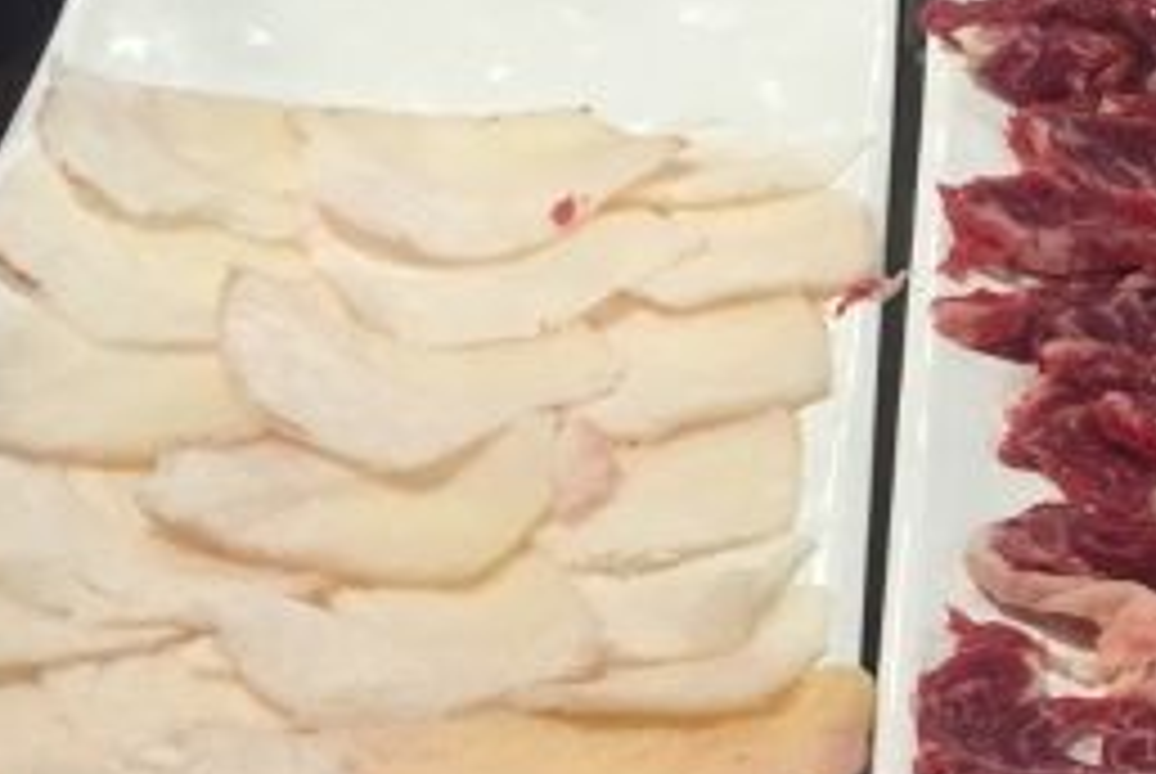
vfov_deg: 16.7
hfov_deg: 23.0
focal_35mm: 82
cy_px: 506
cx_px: 1318
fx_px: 2636
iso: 250
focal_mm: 4.15
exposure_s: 1/30
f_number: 2.2
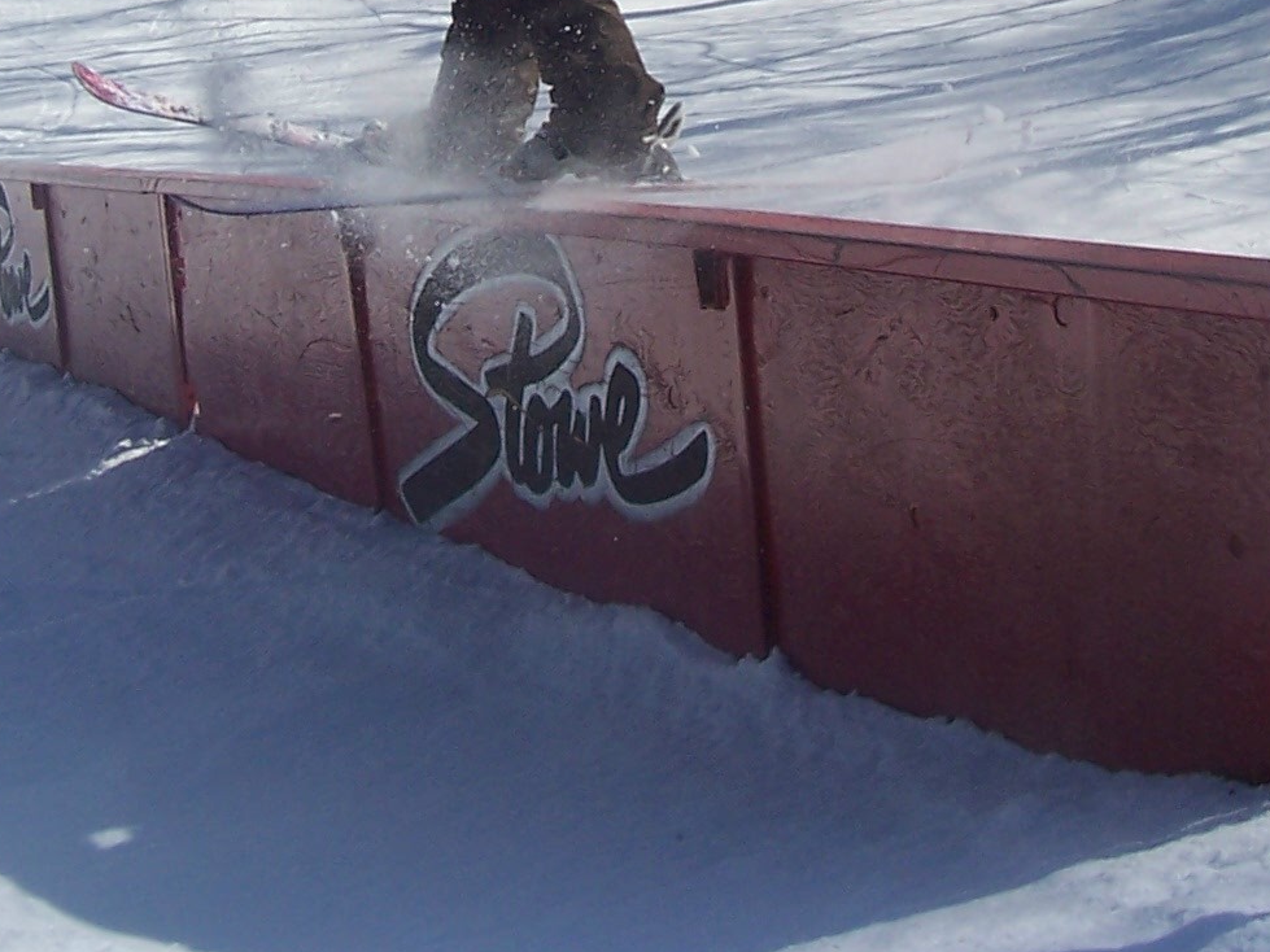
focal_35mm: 80
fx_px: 2935
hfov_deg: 24.4
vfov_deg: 17.7
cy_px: -123
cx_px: 603
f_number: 5.6
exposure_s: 1/1000
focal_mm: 5.6
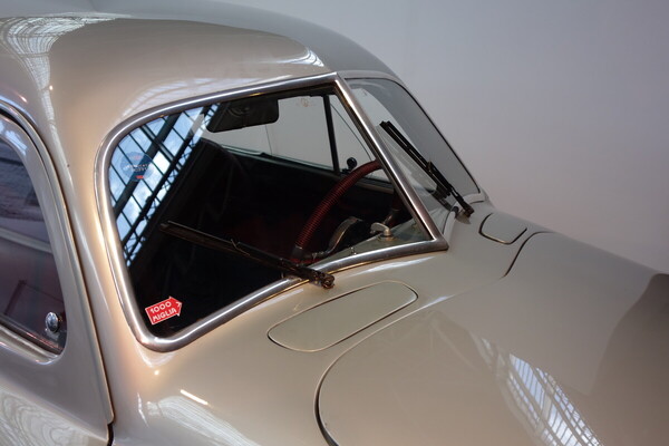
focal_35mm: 38
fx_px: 706
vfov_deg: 35.1
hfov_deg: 50.7
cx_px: 334
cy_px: 223
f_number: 3.2
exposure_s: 1/100
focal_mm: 14.23
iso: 125
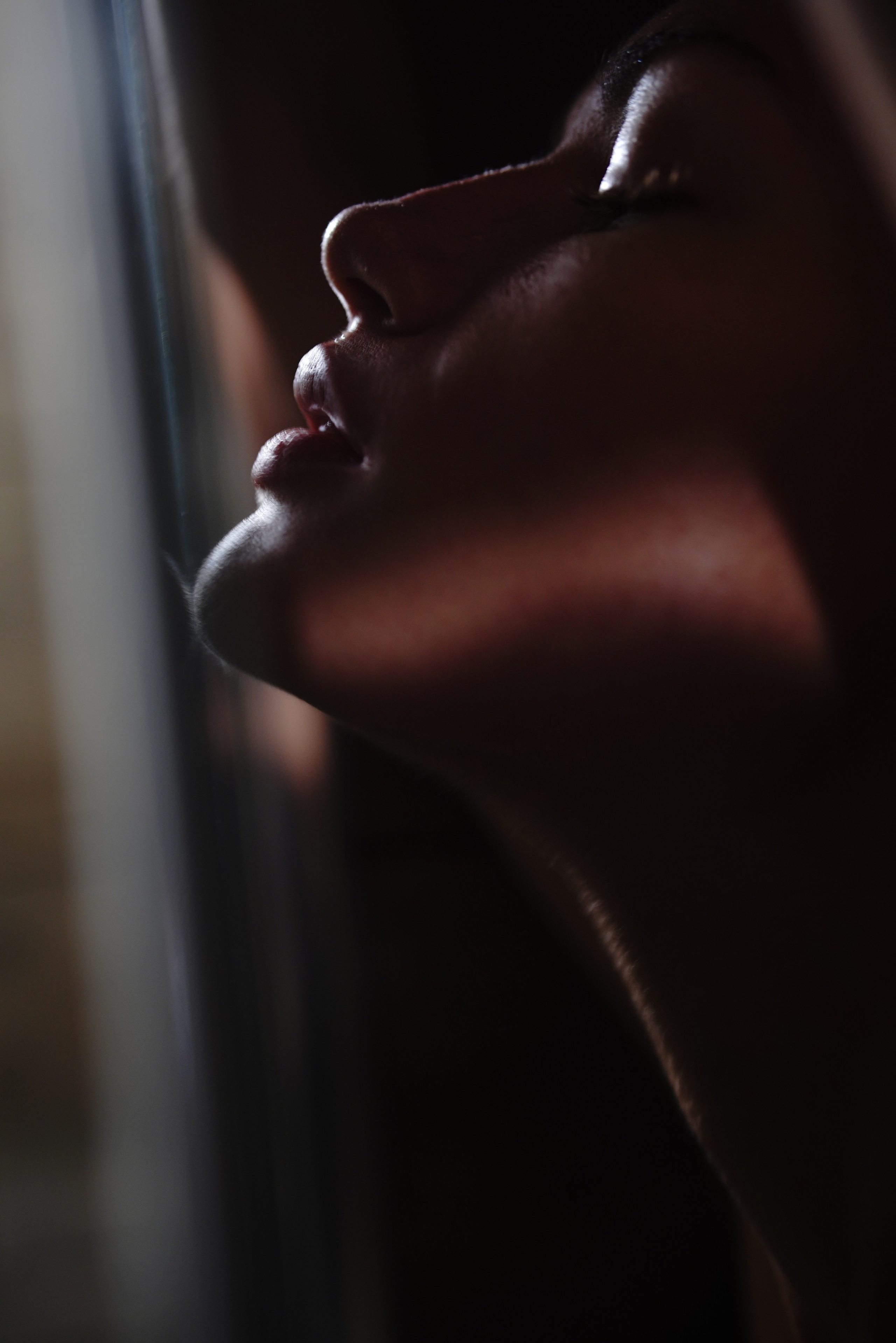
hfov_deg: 27.0
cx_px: 448
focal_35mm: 50
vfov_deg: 39.6
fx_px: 1866
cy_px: 672
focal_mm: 50
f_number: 2.2
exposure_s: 1/6
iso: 320
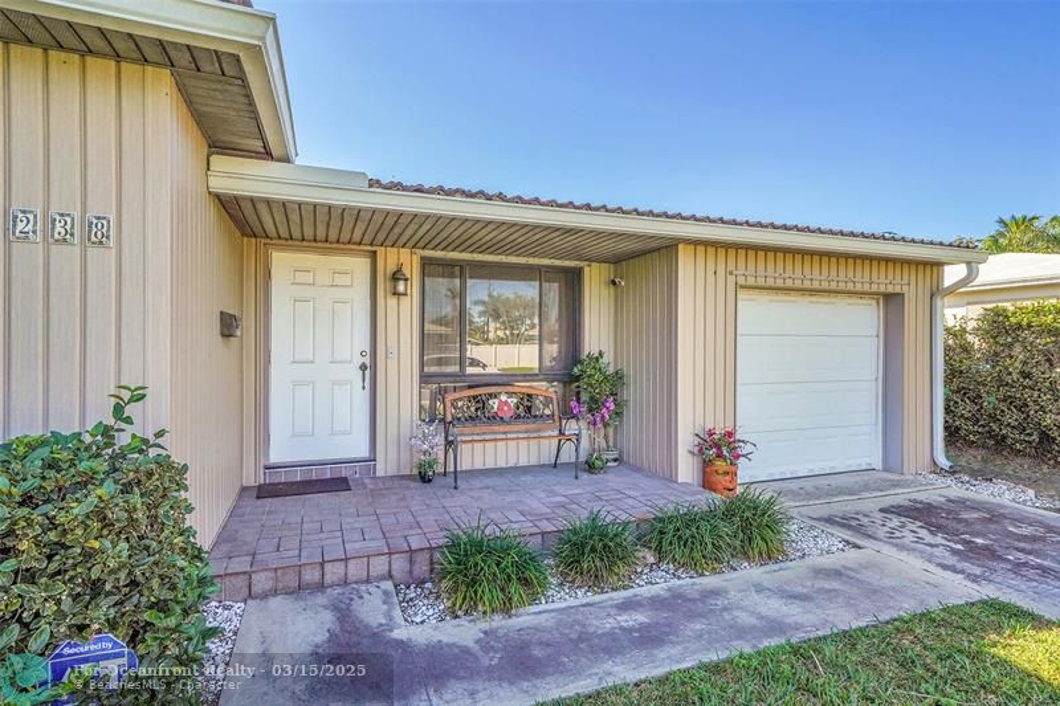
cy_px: 353
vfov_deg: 70.4
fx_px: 500
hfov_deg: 93.3
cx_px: 530
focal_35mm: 17
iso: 400
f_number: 8
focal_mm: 17
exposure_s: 1/250
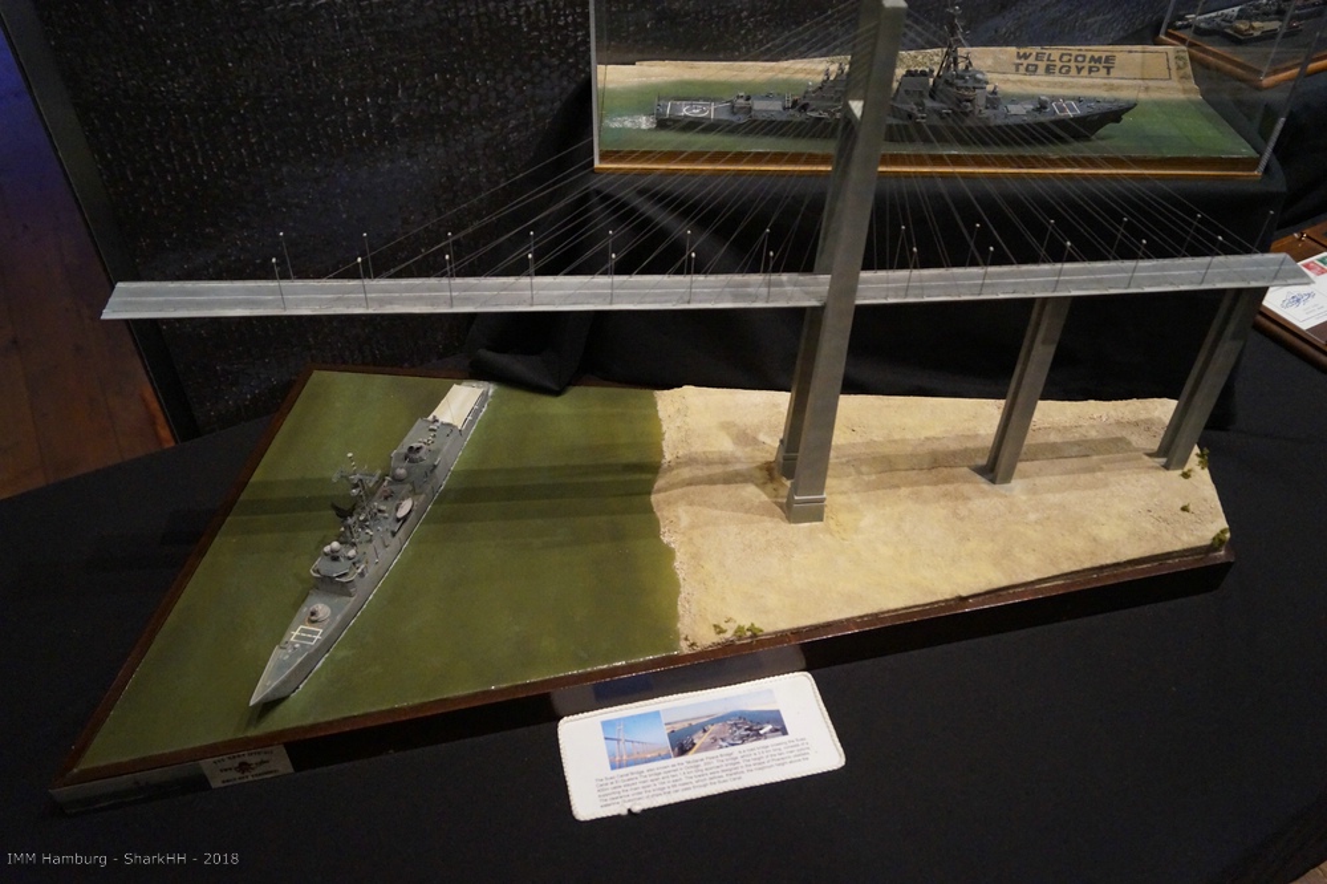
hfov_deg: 67.4
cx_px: 664
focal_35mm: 27
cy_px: 442
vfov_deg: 47.9
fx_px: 995
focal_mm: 18
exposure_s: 1/60
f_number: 3.5
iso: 3200
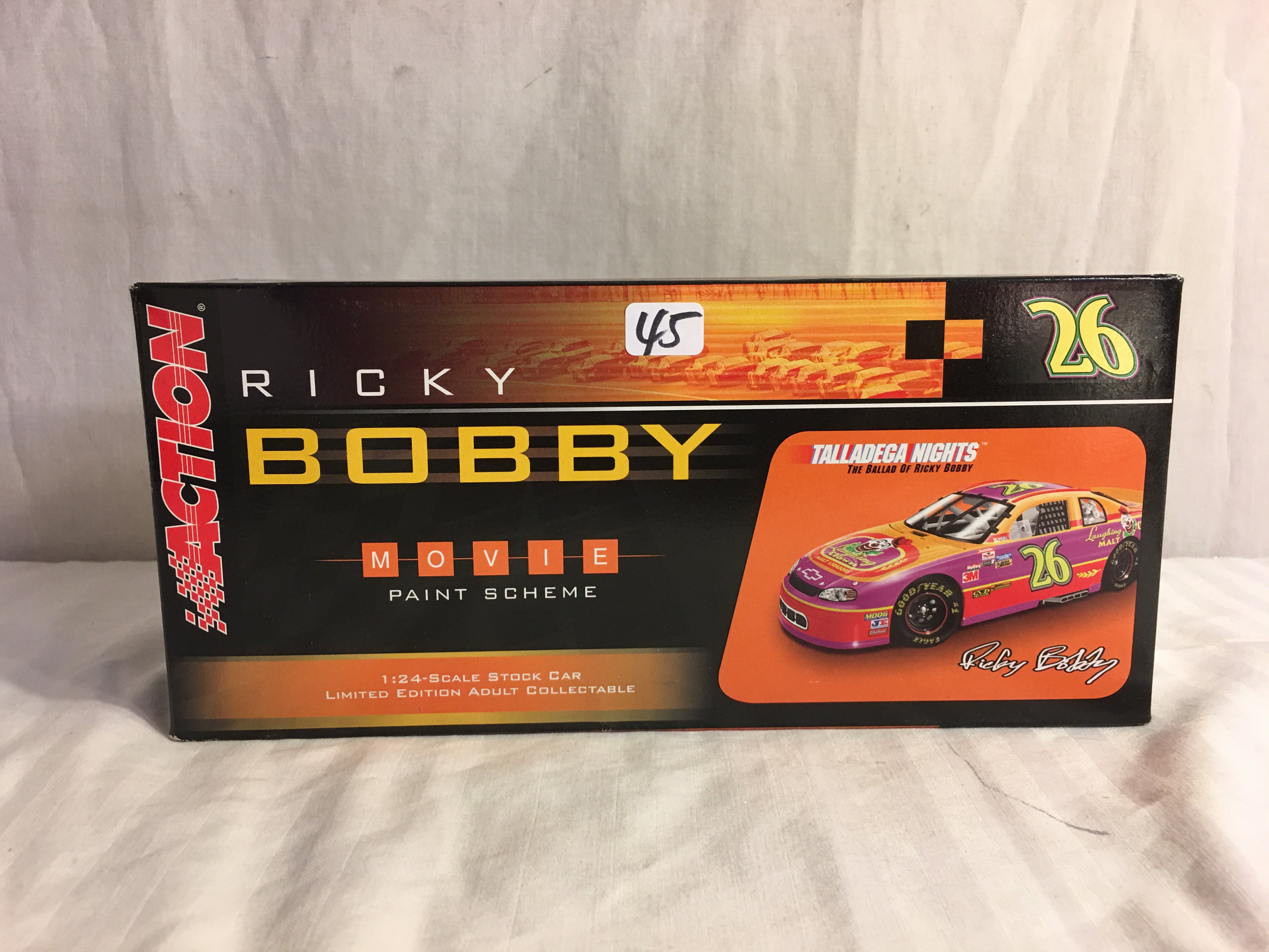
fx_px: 1063
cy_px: 476
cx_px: 634
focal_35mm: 29
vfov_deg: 48.2
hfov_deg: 61.7
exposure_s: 1/30
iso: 40
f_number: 2.2
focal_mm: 4.15
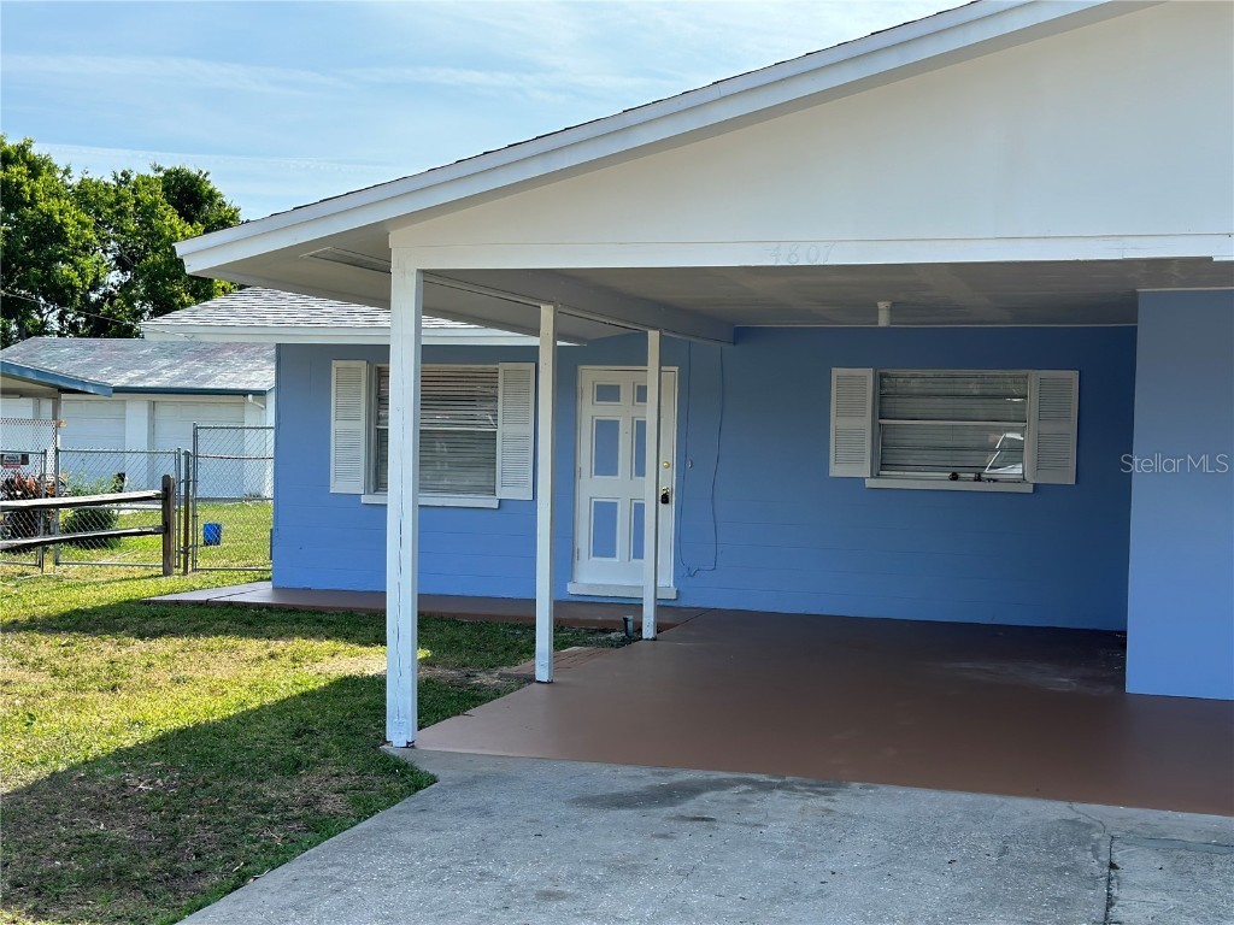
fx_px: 1711
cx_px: 617
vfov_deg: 30.3
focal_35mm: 48
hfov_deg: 39.7
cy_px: 462
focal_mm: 6.86
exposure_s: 1/3058
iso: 80
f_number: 1.78
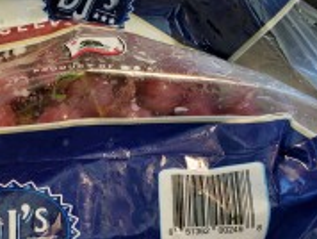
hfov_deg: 36.6
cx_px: 82
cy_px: 218
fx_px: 468
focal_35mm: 51
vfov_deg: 27.5
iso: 200
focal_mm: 4.3
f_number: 2.4
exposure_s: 1/60
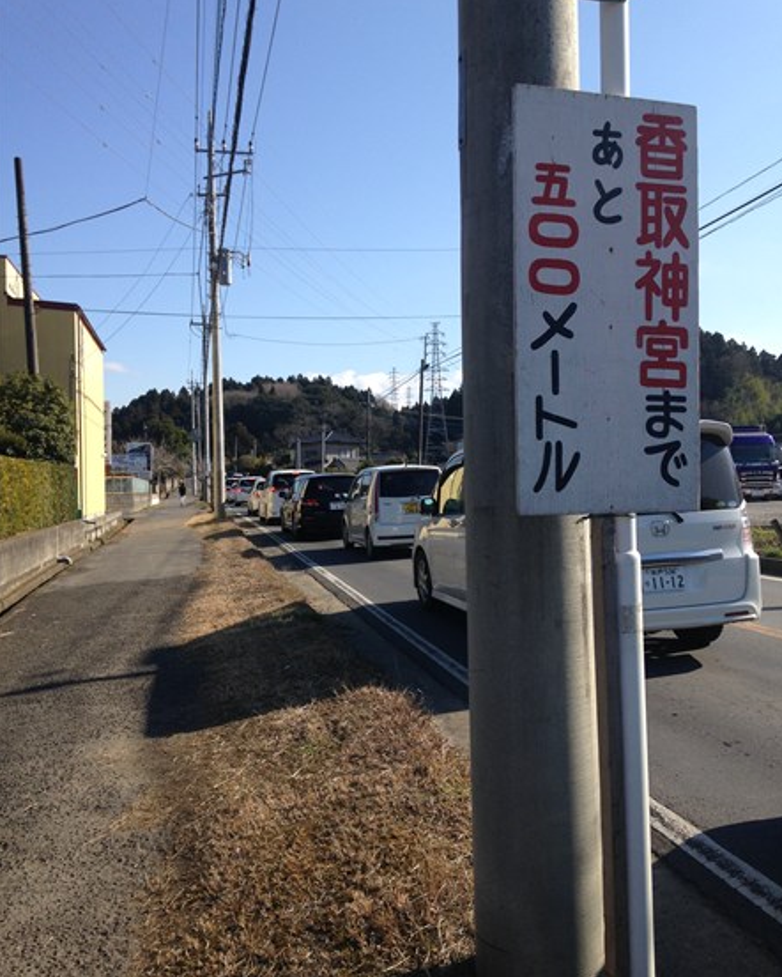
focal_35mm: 35
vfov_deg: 51.5
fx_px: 1012
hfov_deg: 42.2
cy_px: 492
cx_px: 395
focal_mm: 4.12
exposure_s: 1/1550
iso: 50
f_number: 2.4
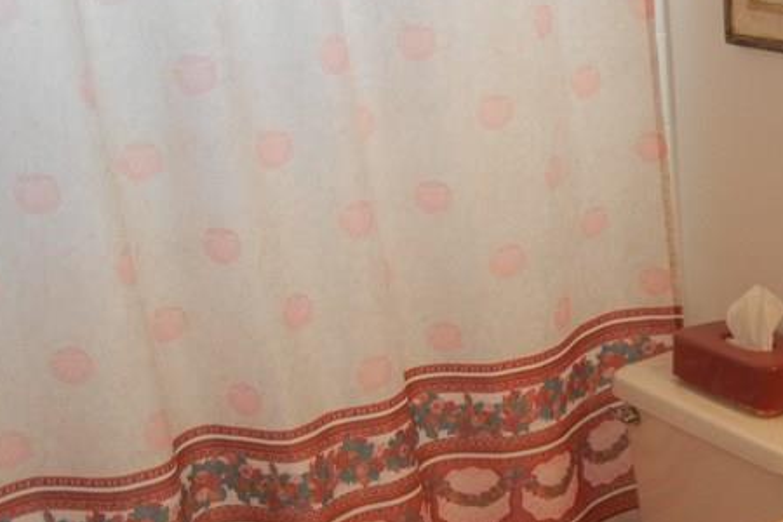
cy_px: 451
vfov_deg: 18.9
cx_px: 740
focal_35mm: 71
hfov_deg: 27.2
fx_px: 1544
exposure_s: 1/39.1
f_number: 3.5
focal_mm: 5.4
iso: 160
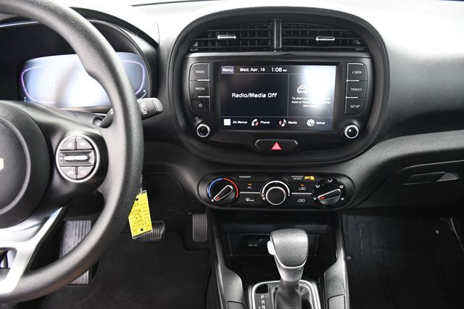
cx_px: 232
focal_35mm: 27
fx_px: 348
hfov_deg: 67.4
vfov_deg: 47.9
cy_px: 154
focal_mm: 18
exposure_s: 1/60
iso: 2500
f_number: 4
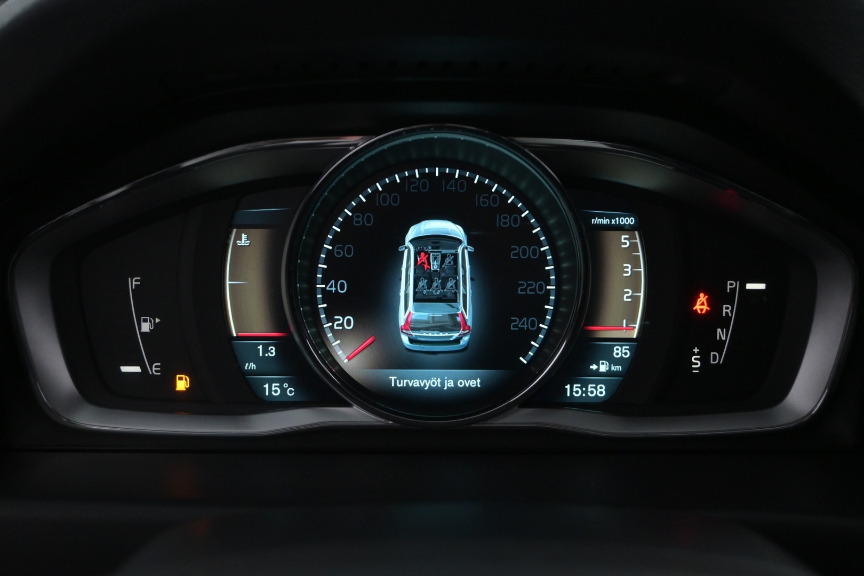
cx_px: 432
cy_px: 288
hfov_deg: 43.0
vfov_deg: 29.4
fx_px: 1098
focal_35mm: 46
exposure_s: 1/100
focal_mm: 30.5
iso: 2500
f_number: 4.8
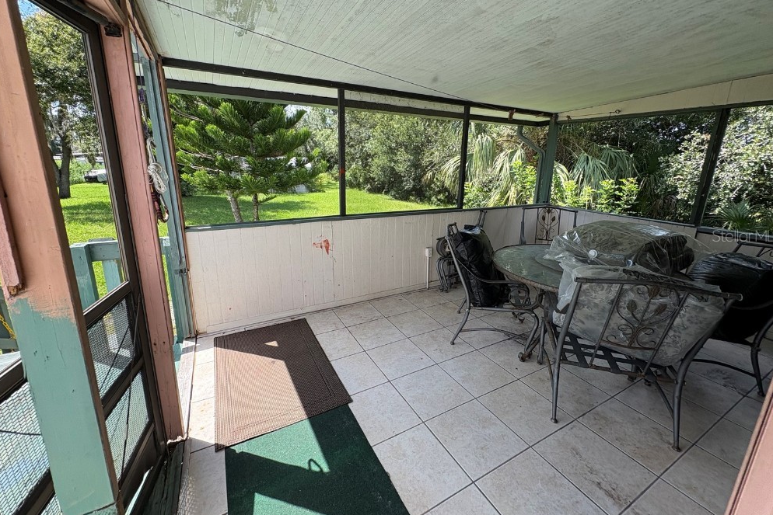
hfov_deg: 100.4
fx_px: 322
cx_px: 387
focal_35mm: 15
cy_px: 235
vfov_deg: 77.2
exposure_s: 1/366
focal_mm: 2.22
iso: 40
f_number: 2.2
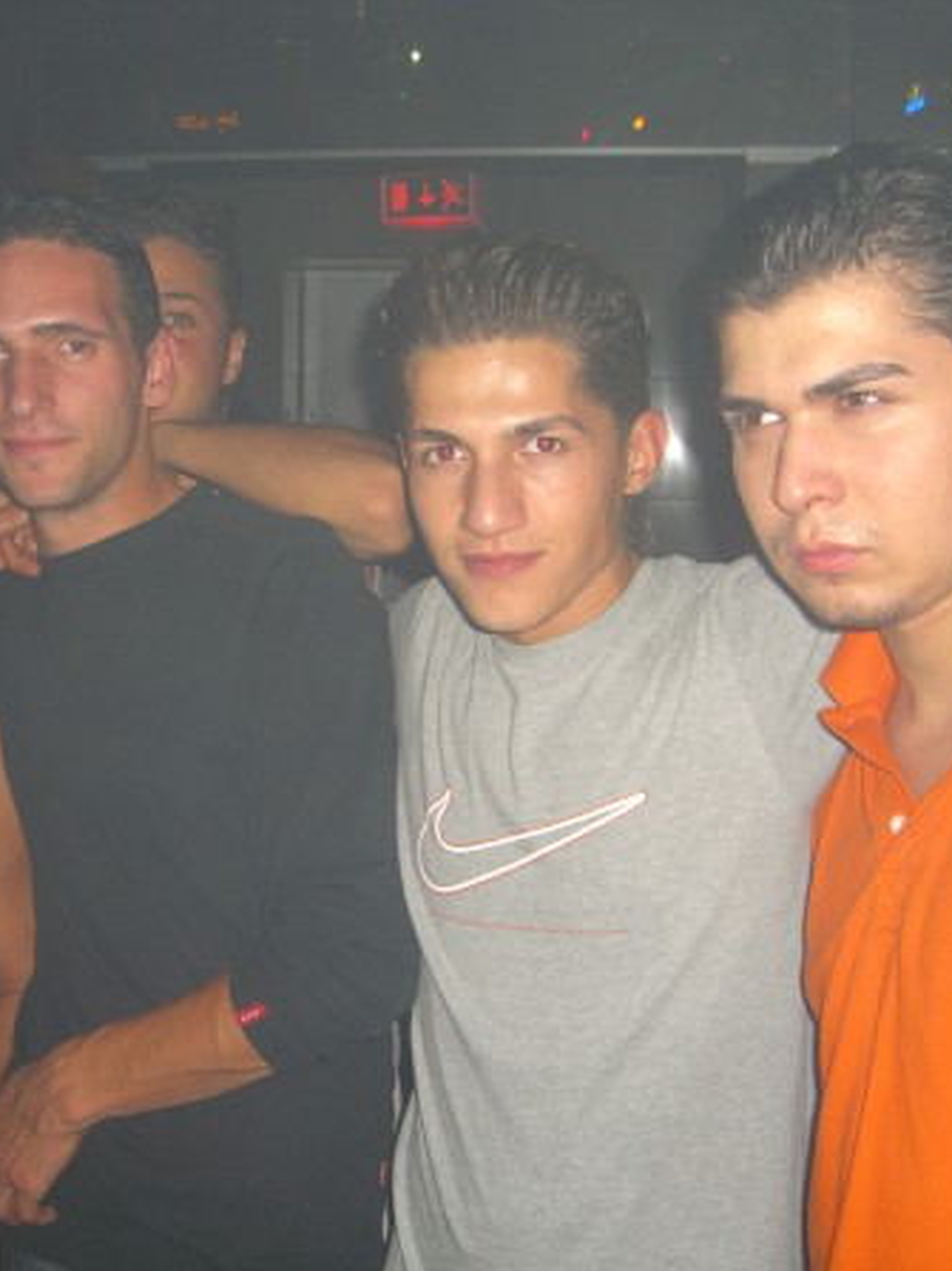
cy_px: 637
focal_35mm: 51
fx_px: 1871
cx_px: 389
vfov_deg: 37.5
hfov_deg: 28.5
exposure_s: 1/60
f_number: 2.8
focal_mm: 7.9
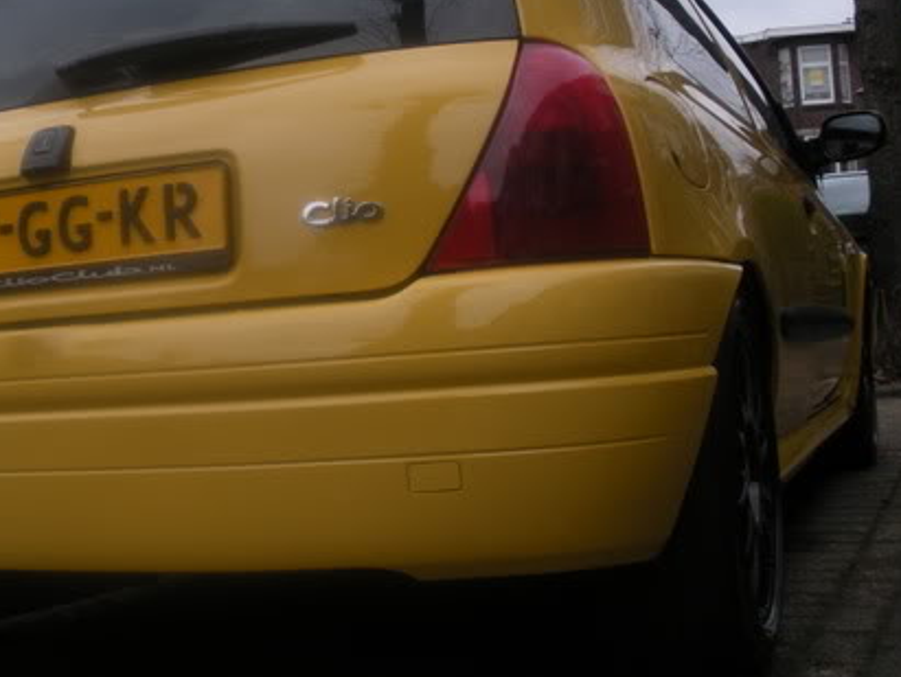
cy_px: 272
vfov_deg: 26.1
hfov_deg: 33.8
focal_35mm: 56
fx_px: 1459
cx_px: 263
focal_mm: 6.3
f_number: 3.5
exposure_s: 1/107
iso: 64
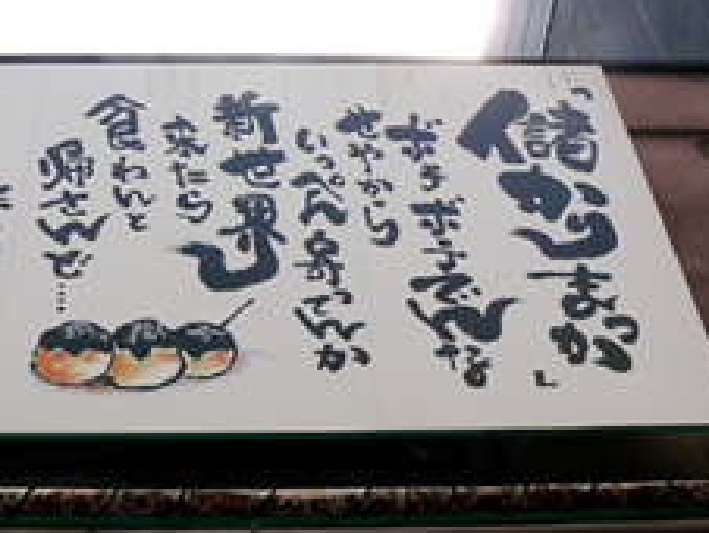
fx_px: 1128
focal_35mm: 55
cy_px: 251
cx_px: 267
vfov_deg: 26.6
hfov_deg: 34.7
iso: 100
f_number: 5.6
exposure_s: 1/320
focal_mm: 6
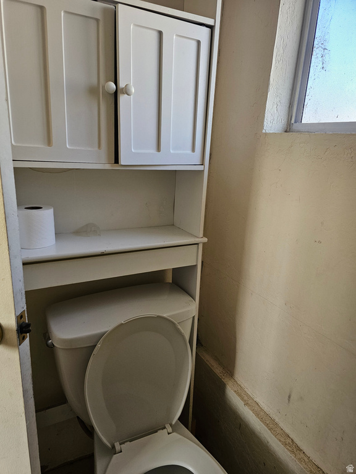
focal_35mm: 23
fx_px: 315
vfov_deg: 73.9
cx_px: 178
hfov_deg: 58.9
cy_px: 237
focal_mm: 6.3
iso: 250
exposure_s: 1/207
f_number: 1.7
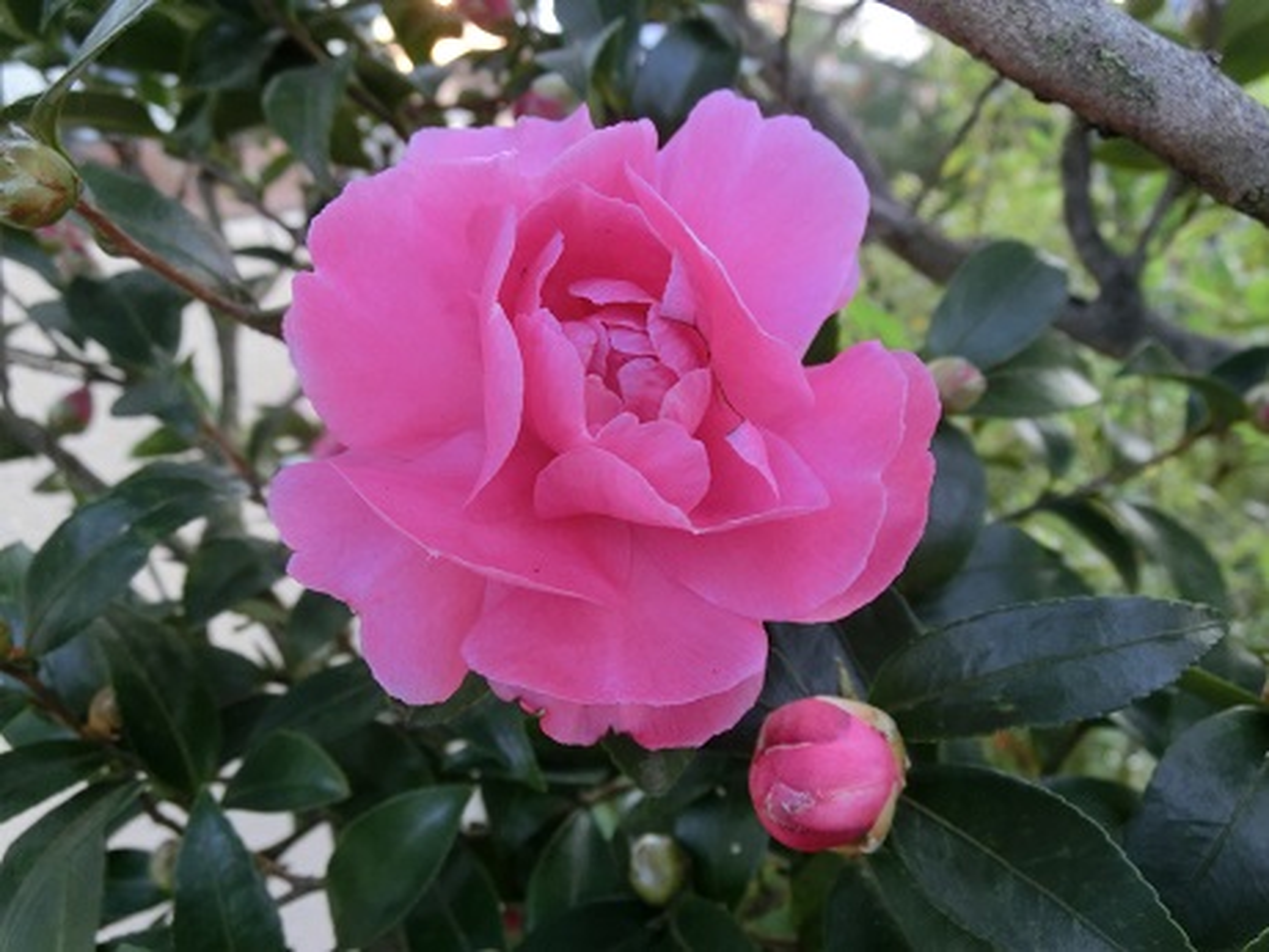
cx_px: 634
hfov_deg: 69.4
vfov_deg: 54.9
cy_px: 476
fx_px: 917
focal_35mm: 25
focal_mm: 4.4
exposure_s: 1/125
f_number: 3.3
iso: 250
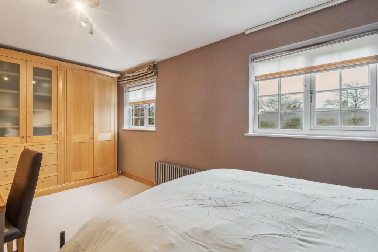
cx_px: 189
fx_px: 168
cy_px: 126
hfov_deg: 96.7
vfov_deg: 73.8
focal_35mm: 16
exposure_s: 1/3.33
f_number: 10
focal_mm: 16
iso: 640
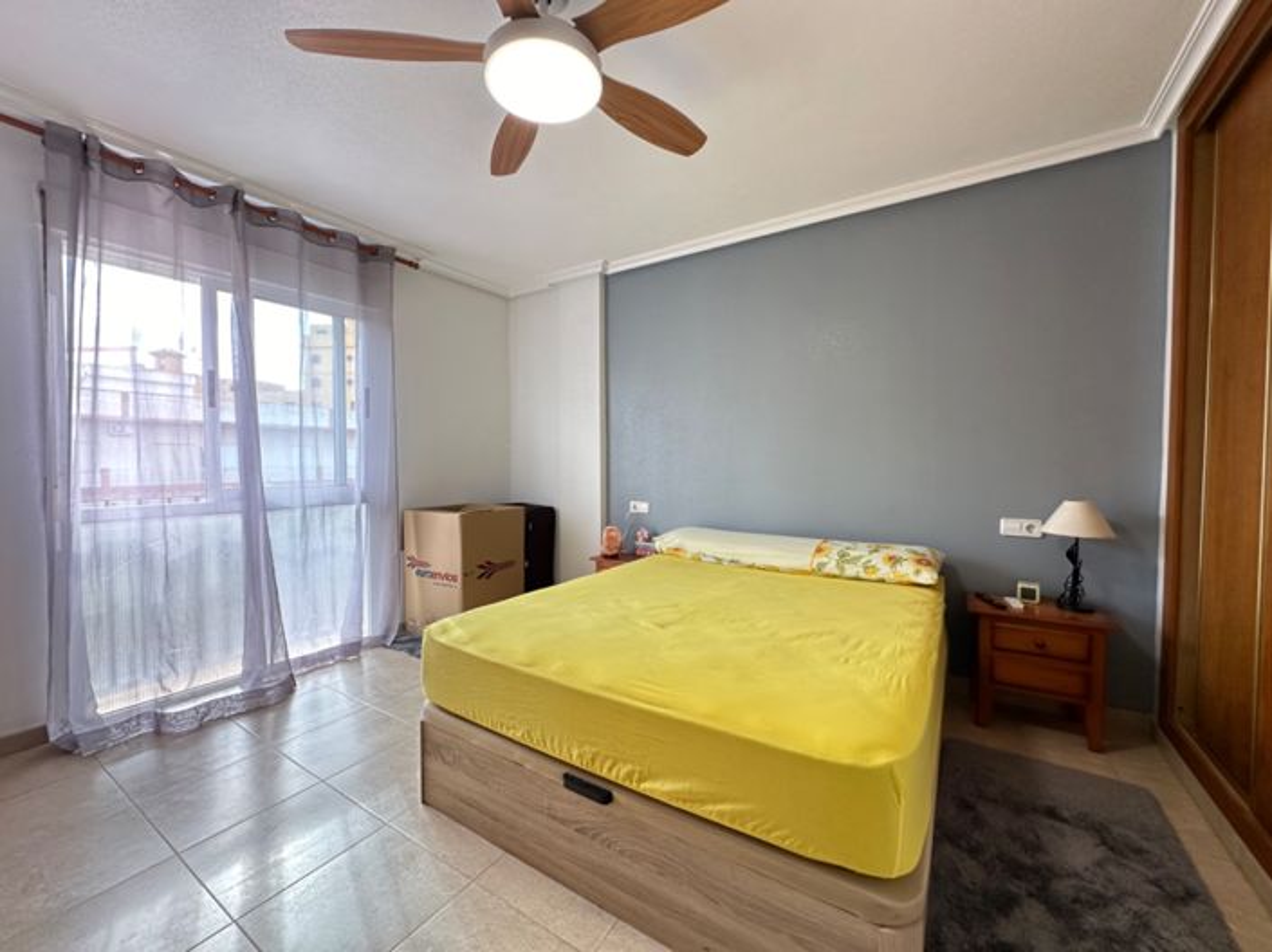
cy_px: 476
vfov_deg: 85.6
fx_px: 514
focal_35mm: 14
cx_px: 636
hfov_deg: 102.1
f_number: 2.2
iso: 160
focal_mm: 2.22
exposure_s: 1/100
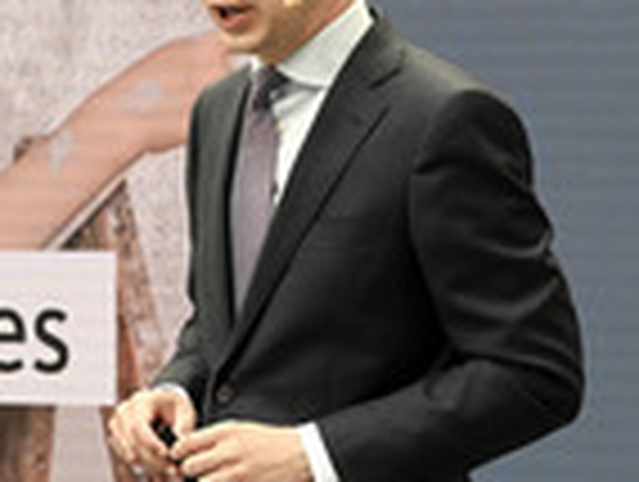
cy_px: 243
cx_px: 110
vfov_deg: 6.0
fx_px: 4623
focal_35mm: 250
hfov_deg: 7.9
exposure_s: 1/500
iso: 3200
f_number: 6.3
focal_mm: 82
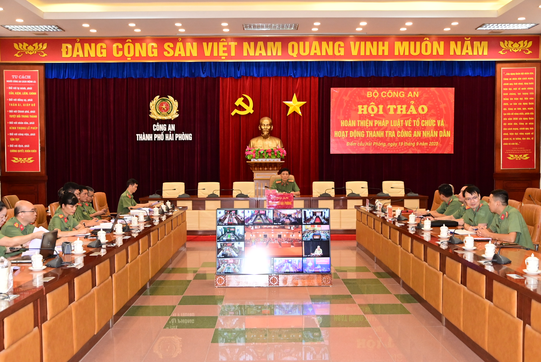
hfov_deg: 46.4
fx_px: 632
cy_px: 181
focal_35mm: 42
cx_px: 270
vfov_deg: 32.0
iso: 3200
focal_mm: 28
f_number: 5
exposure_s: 1/200
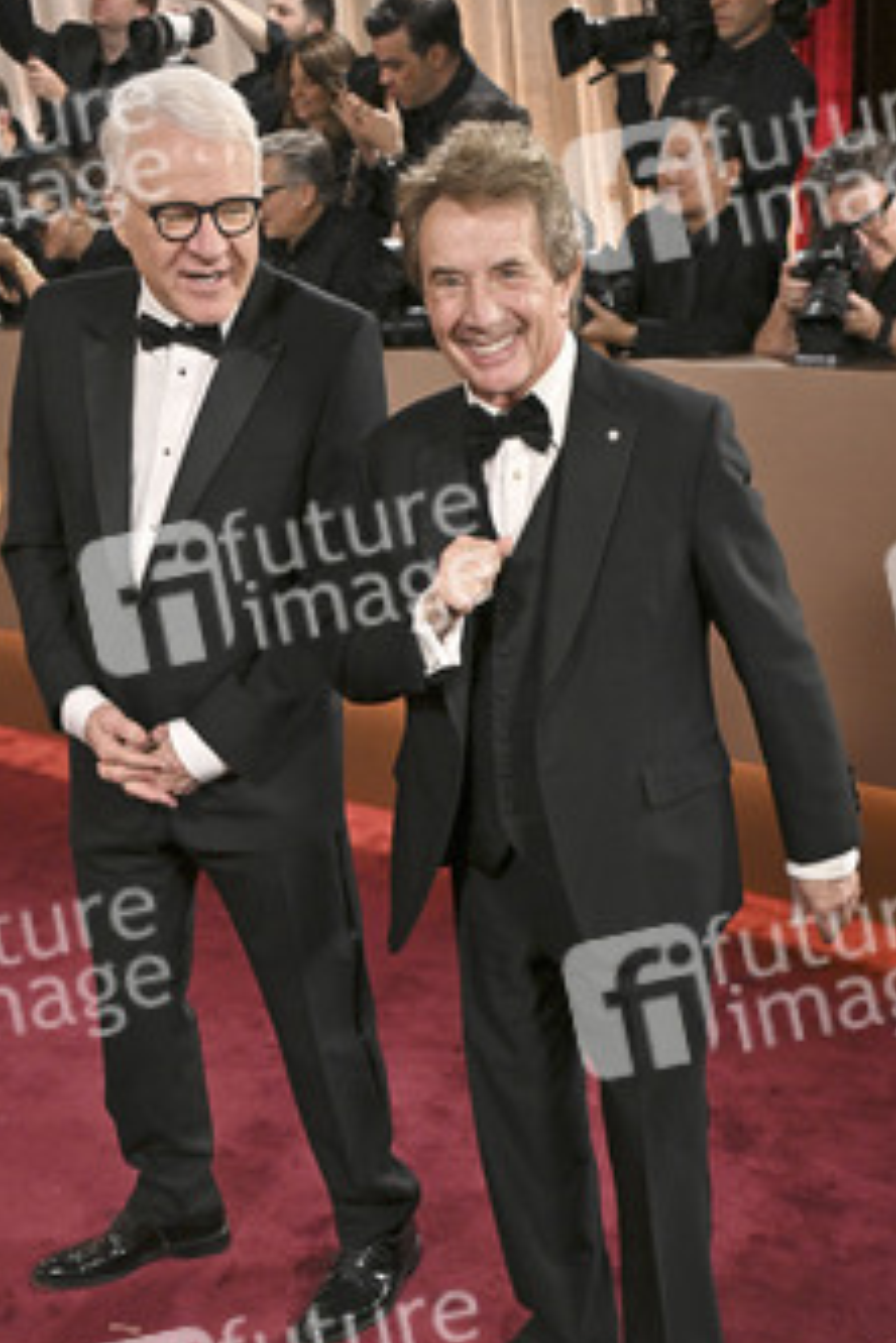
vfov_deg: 46.2
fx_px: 1568
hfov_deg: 31.9
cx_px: 404
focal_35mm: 42
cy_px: 782
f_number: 5.6
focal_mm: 35
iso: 2500
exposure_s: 1/320
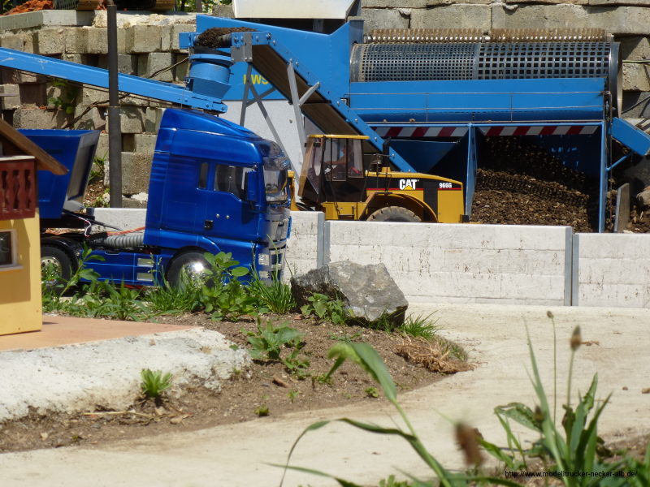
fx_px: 2666
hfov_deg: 13.9
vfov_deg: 10.4
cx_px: 325
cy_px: 244
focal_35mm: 142
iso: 100
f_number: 5.3
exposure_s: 1/800
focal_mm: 25.5
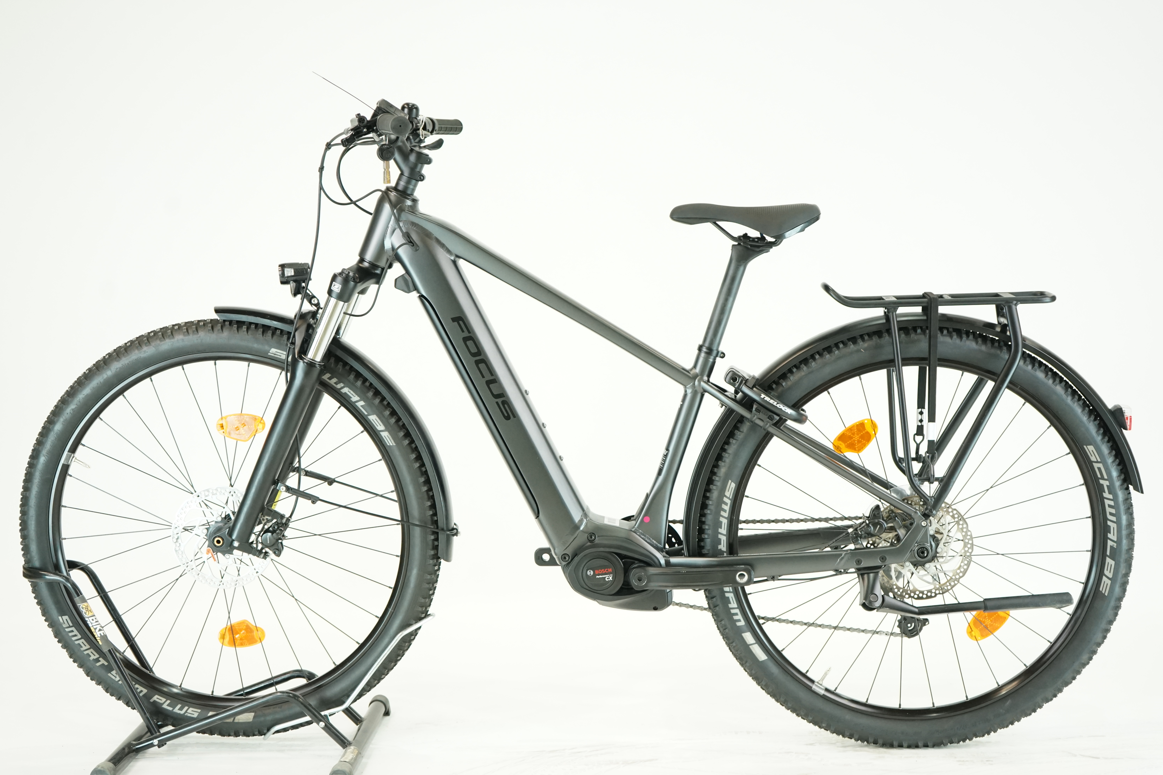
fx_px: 1551
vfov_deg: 28.1
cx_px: 582
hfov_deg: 41.1
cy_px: 388
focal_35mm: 48
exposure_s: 1/200
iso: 2000
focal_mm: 48
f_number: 4.5
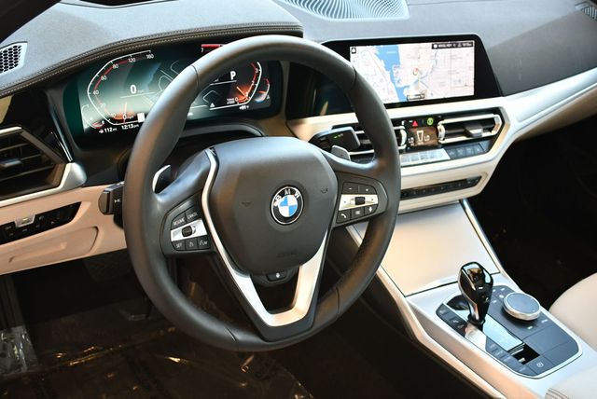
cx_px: 298
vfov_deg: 32.0
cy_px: 200
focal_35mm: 42
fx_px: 697
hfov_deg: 46.4
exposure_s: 1/160
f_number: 3.8
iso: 800
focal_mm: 21
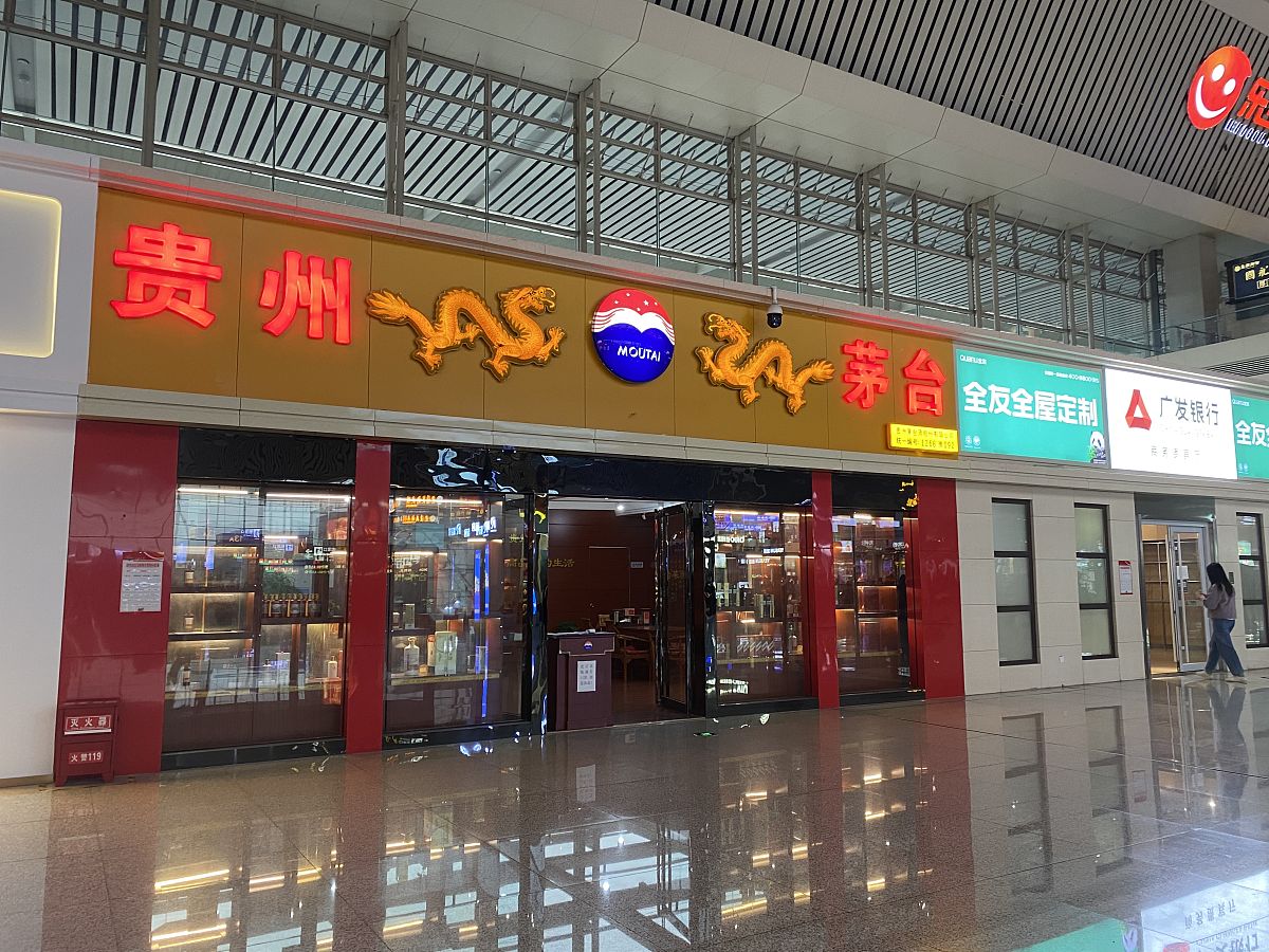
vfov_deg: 53.1
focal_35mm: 26
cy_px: 476
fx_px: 953
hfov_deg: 67.3
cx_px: 634
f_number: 1.8
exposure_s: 1/59
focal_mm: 4.25
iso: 200
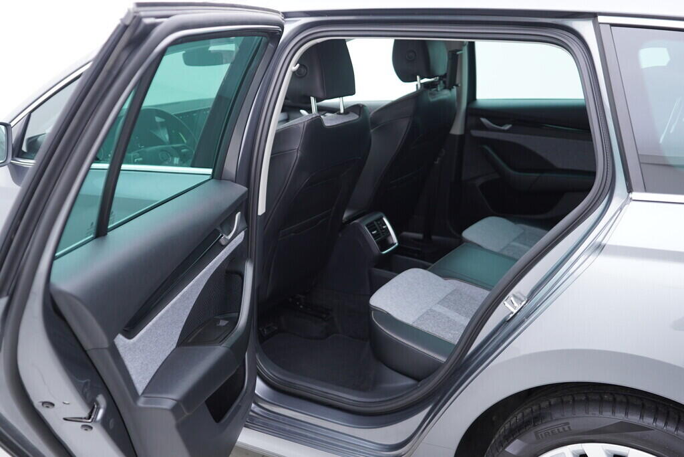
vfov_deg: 36.9
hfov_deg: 53.1
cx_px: 342
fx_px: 684
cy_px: 228
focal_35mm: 36
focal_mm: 24
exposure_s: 1/40
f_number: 2.8
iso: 200
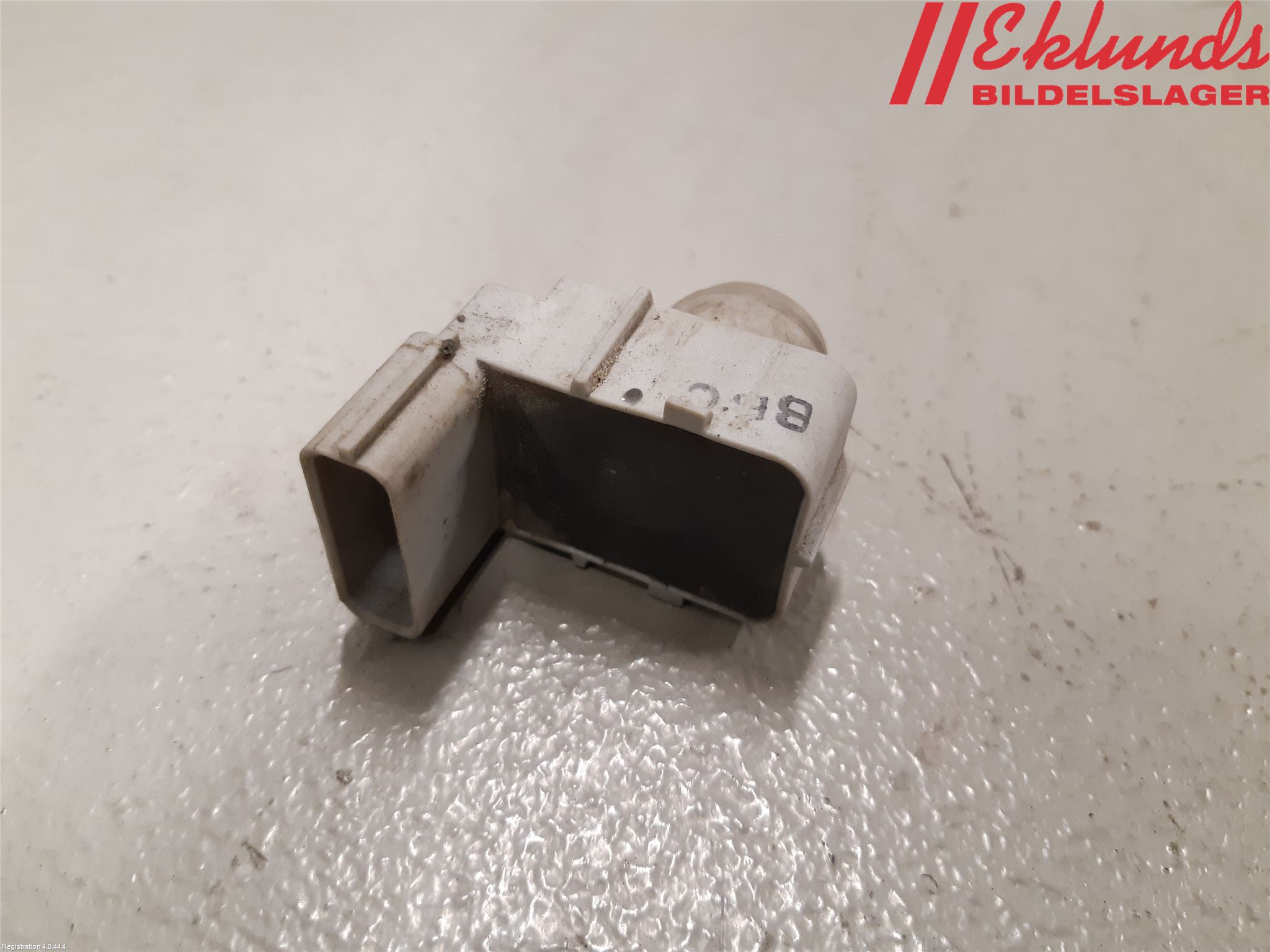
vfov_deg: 53.1
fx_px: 954
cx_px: 635
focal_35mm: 26
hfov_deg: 67.3
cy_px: 476
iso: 200
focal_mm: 3.93
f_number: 1.7
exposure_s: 1/50
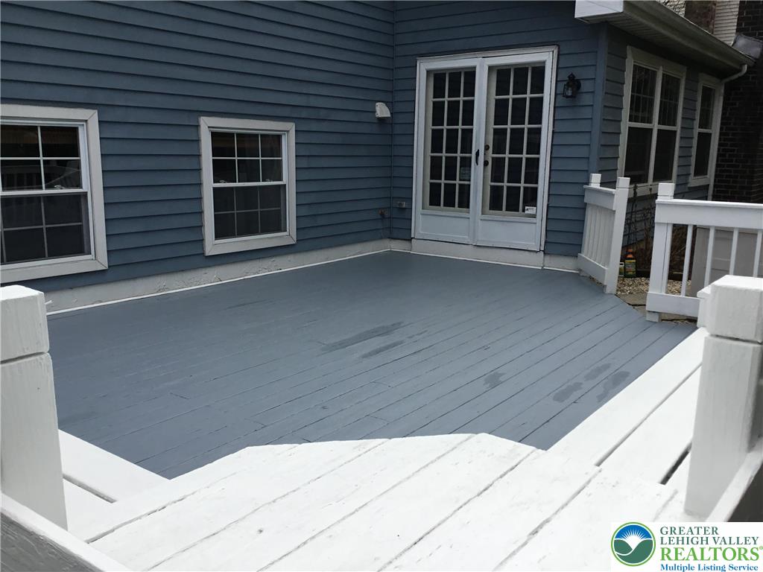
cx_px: 382
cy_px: 286
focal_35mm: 31
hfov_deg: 58.4
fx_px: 683
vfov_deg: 45.4
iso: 25
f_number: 2.4
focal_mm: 3.3
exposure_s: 1/2203
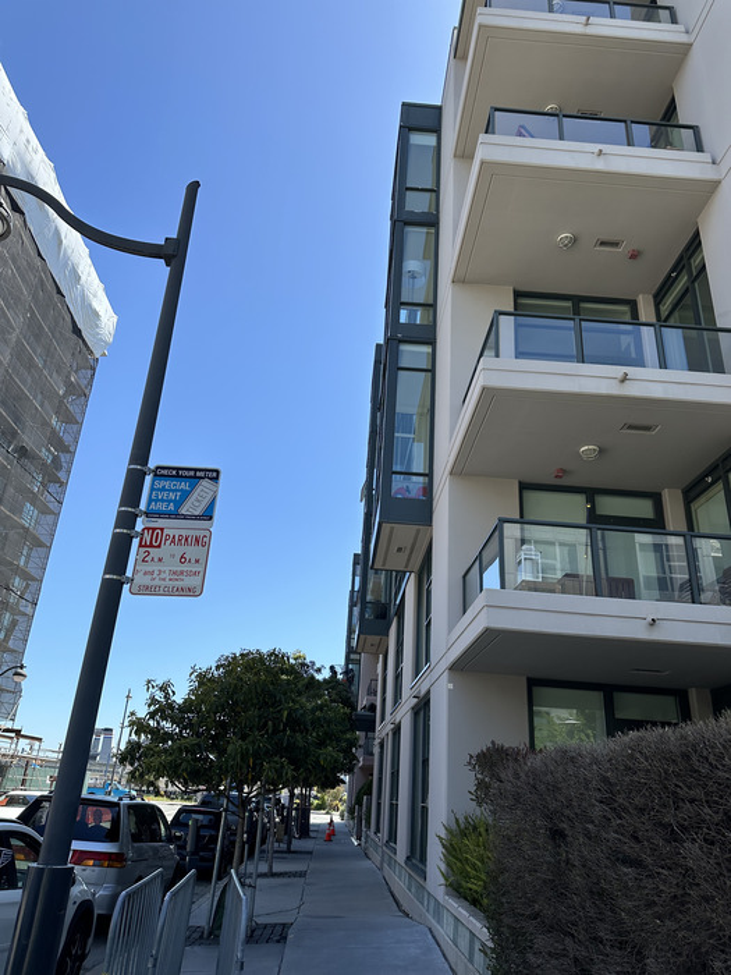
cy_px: 488
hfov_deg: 56.8
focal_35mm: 24
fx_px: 676
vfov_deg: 71.6
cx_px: 366
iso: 80
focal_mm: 6.86
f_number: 1.78
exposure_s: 1/3155
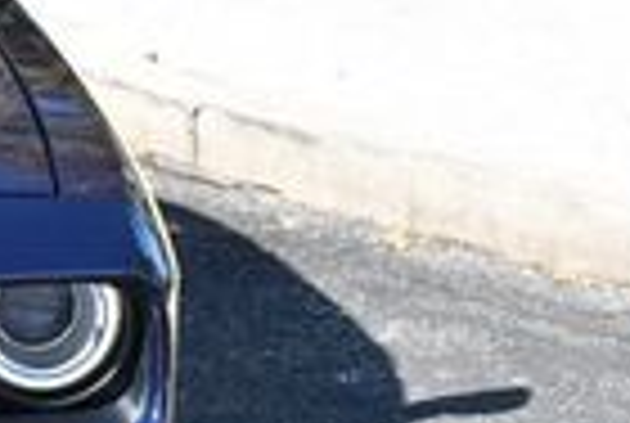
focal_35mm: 237
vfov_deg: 5.8
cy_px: 230
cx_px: -742
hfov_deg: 8.1
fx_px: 4156
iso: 200
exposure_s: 1/250
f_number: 8
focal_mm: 26
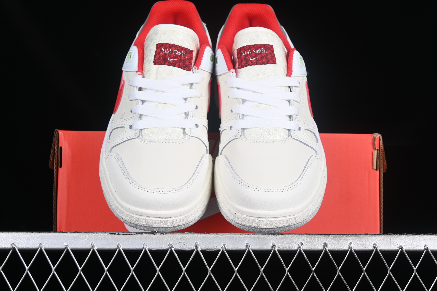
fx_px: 910
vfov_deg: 18.2
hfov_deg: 27.0
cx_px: 218
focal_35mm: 75
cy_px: 146
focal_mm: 50
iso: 160
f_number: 8
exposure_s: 1/80
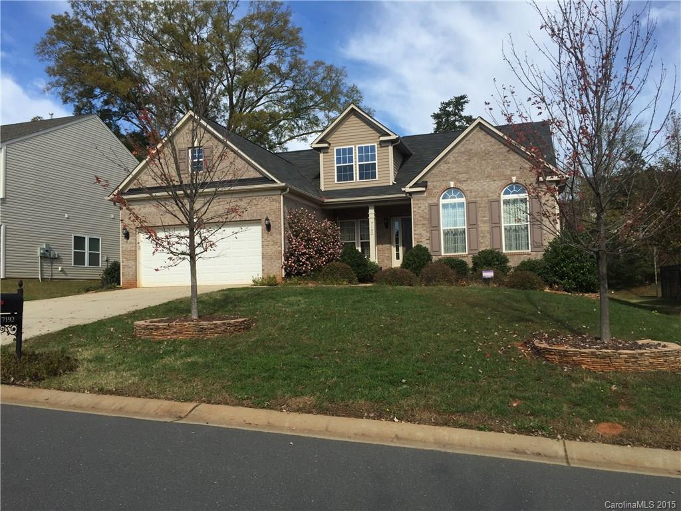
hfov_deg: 61.7
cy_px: 256
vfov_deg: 48.2
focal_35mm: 29
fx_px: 571
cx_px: 340
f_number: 2.2
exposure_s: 1/1799
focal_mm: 4.15
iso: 32
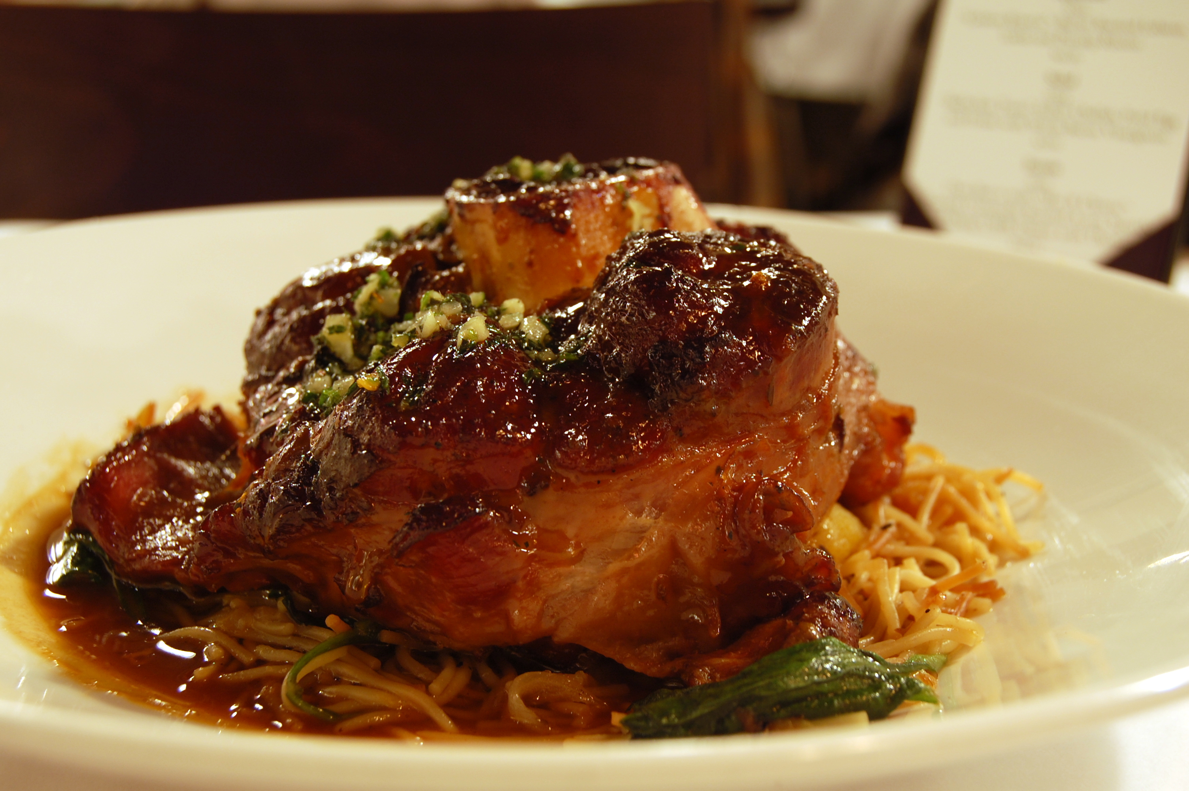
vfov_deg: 25.7
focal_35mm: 52
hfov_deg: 37.9
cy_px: 396
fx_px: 1732
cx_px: 594
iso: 200
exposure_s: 10
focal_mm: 35
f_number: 7.1
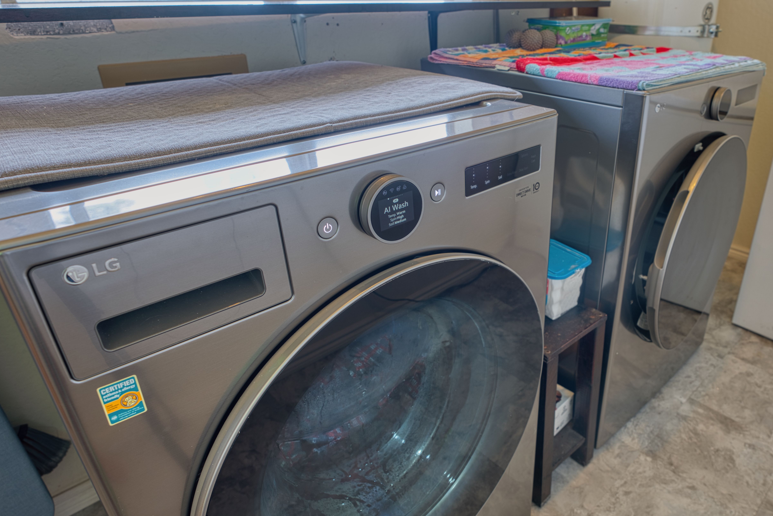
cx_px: 501
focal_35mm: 24
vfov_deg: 53.1
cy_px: 229
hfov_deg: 72.1
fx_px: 515
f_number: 4
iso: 50
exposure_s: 1/6
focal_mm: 14.6
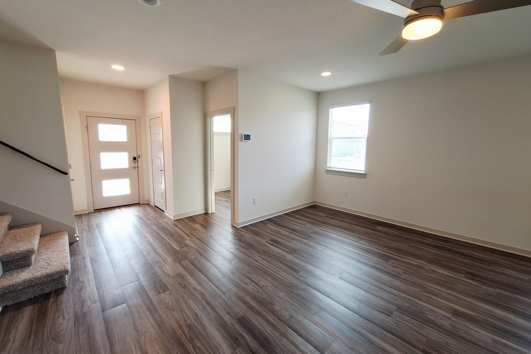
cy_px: 171
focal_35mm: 14
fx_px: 206
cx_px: 265
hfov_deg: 104.2
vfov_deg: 81.2
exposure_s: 1/60
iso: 50
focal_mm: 1.74
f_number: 2.2
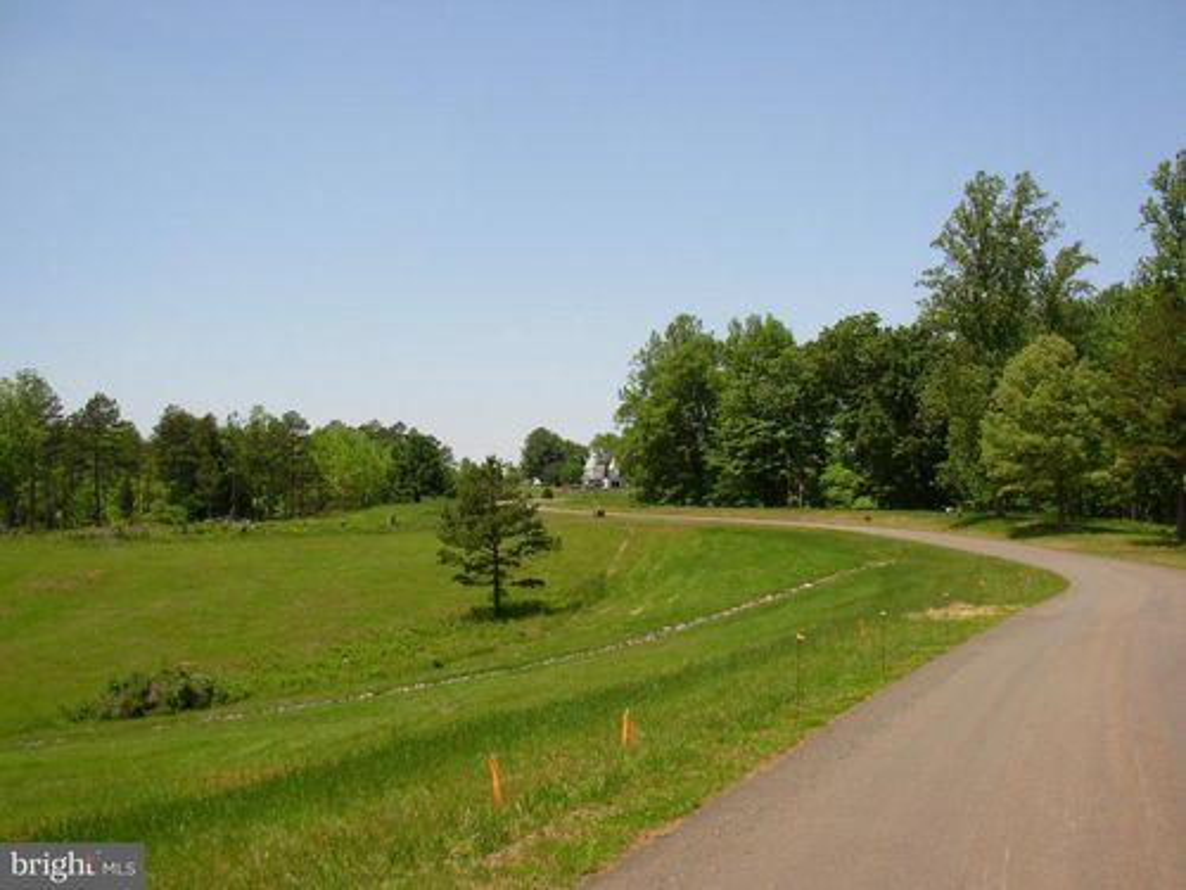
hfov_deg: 49.0
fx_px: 1302
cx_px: 593
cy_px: 445
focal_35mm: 38
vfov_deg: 37.7
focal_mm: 6.3
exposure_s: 1/1085
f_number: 2.9
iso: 50
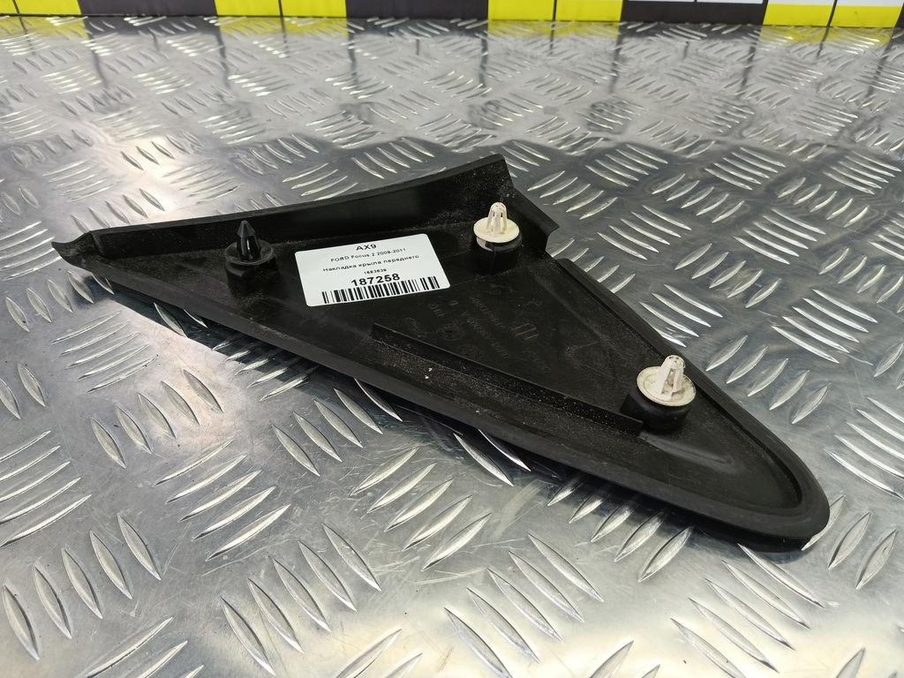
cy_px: 339
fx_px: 601
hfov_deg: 73.9
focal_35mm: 23
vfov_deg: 58.9
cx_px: 452
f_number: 1.6
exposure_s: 1/50
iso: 124
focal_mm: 4.11
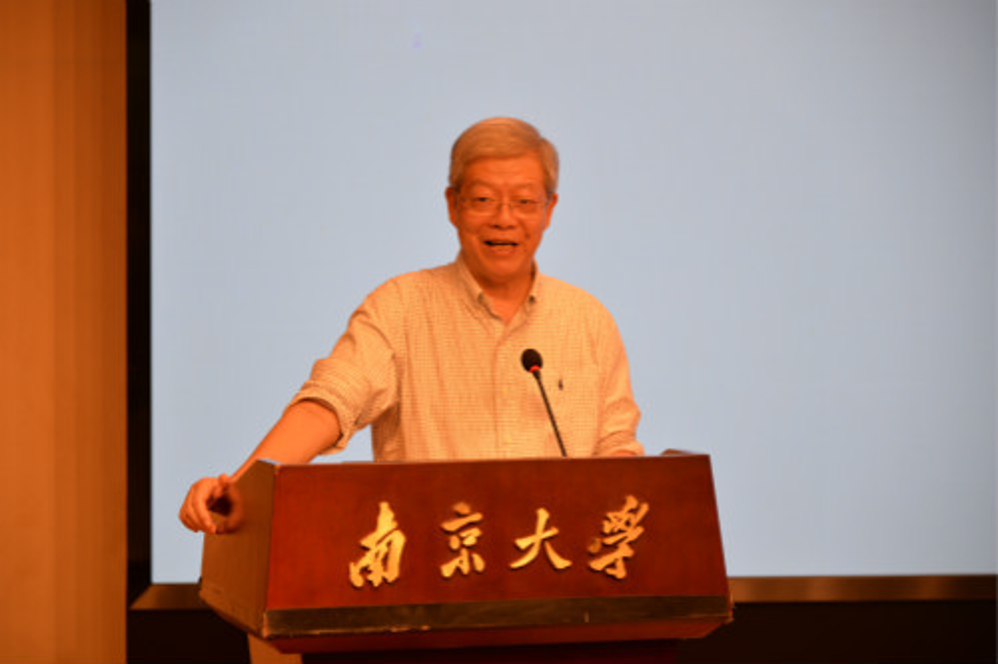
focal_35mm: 105
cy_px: 332
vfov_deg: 13.0
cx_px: 499
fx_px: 2910
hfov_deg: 19.5
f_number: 4
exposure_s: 1/60
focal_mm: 105
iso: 320
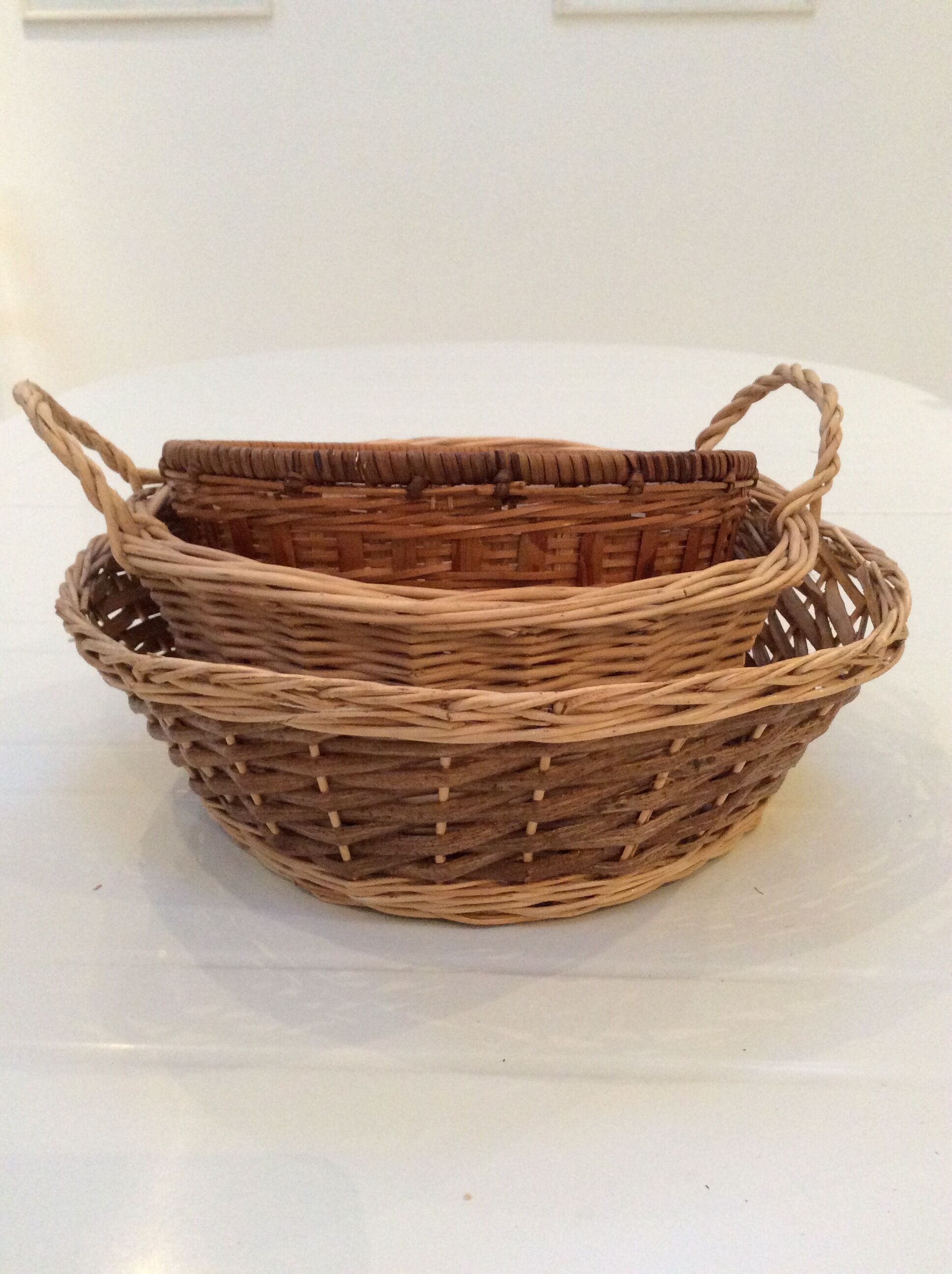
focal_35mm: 32
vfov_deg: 56.9
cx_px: 476
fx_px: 1177
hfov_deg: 44.1
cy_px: 637
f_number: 2.4
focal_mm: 3.3
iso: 250
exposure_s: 1/25
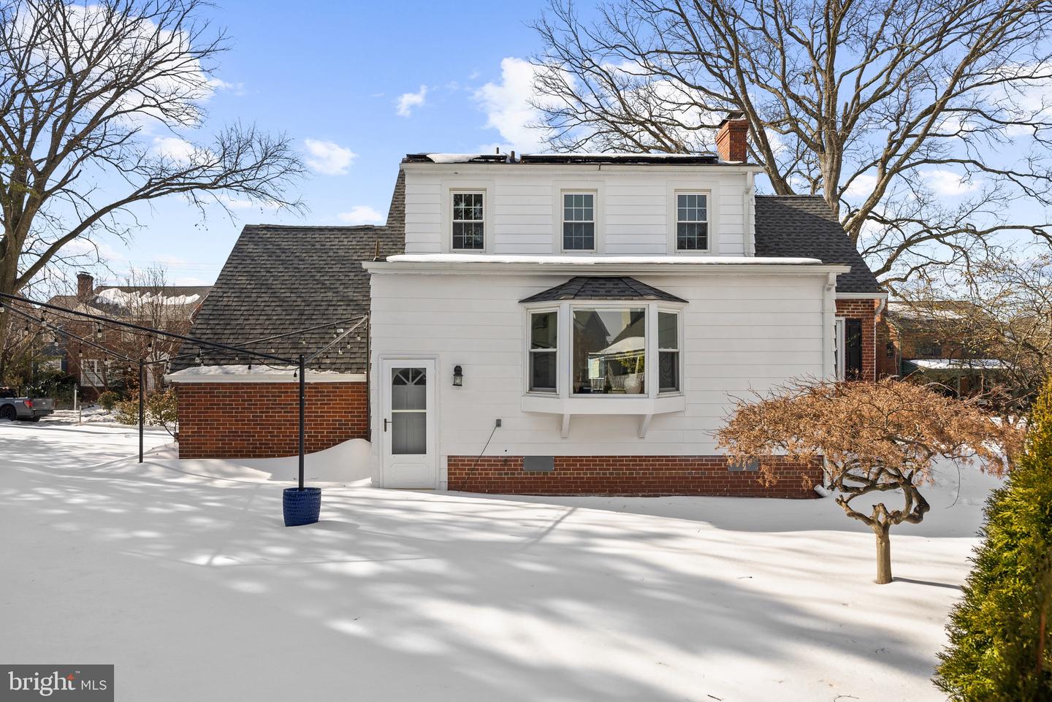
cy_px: 351
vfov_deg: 58.4
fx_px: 628
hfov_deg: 79.9
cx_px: 526
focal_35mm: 22
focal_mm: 21.5
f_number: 7.1
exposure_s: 1/125
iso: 80
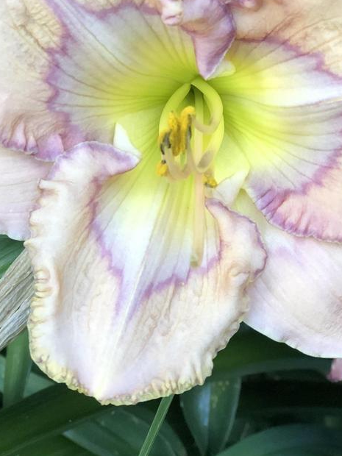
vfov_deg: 21.2
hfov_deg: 16.1
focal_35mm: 92
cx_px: 165
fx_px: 1212
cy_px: 151
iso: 50
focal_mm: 6.6
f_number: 2.8
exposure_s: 1/30
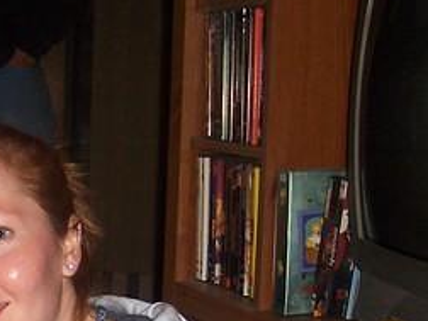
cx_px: -46
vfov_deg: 15.6
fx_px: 1162
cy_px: 245
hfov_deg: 19.9
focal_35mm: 94
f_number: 2.8
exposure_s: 1/60
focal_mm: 5.6
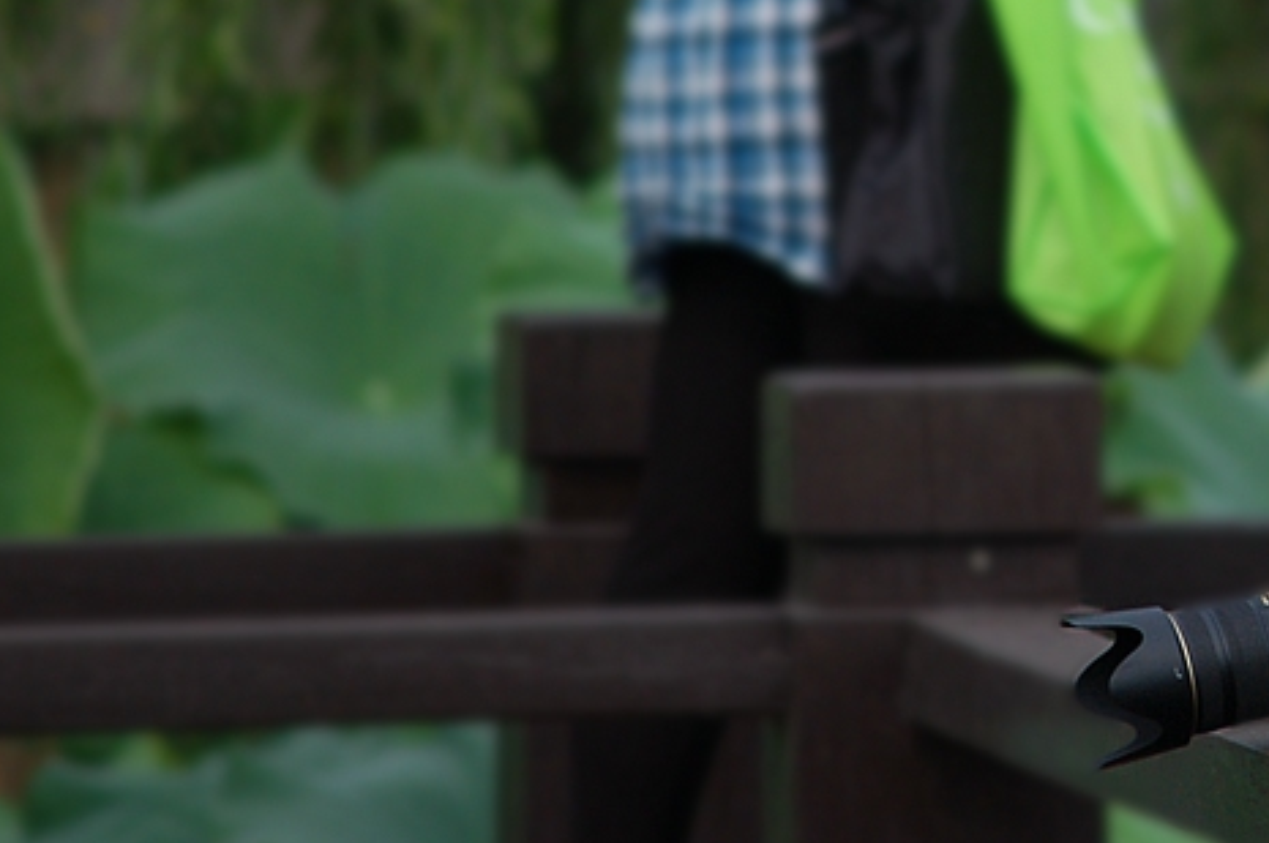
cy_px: 15
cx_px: 1326
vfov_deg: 2.0
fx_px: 24437
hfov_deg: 3.0
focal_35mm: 694
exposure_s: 1/1250
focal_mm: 210
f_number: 4
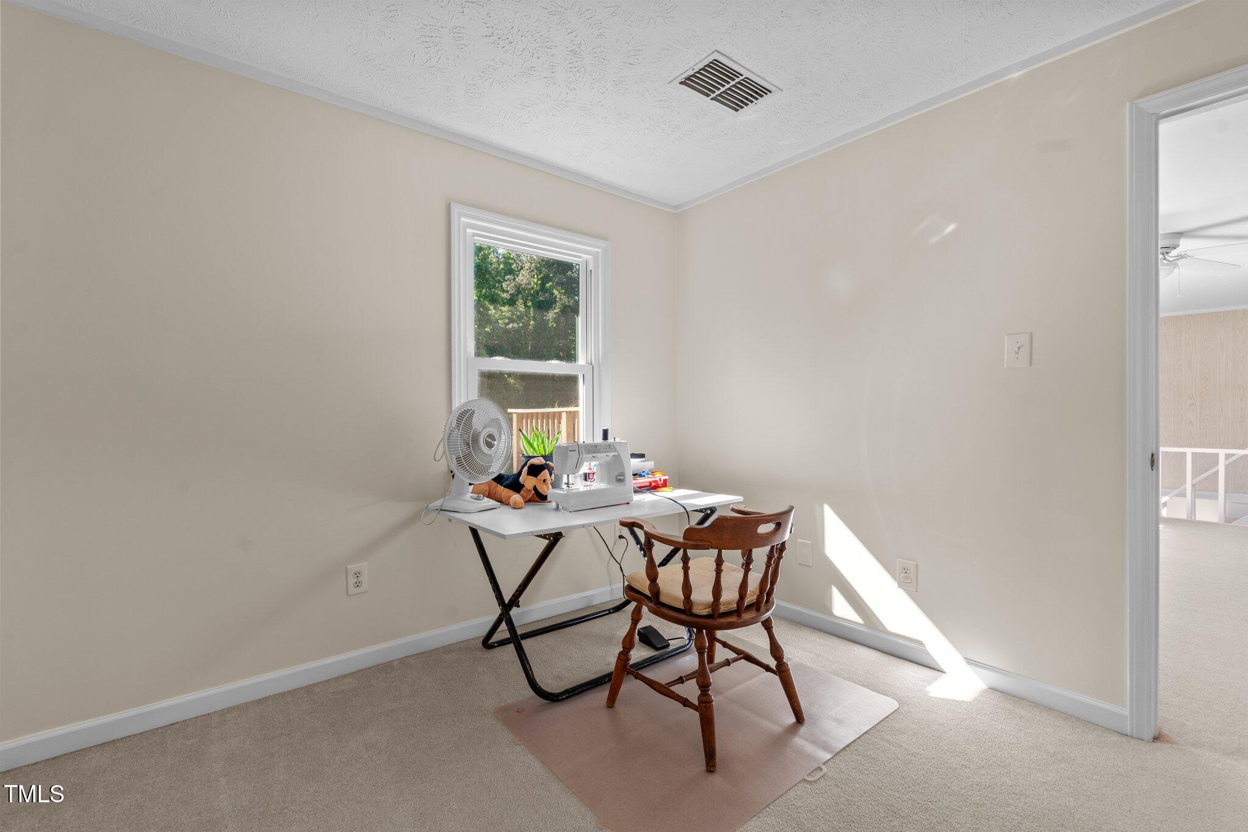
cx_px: 624
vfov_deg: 73.8
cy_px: 416
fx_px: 555
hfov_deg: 96.7
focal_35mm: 16
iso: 400
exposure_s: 1/8
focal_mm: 16
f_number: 8
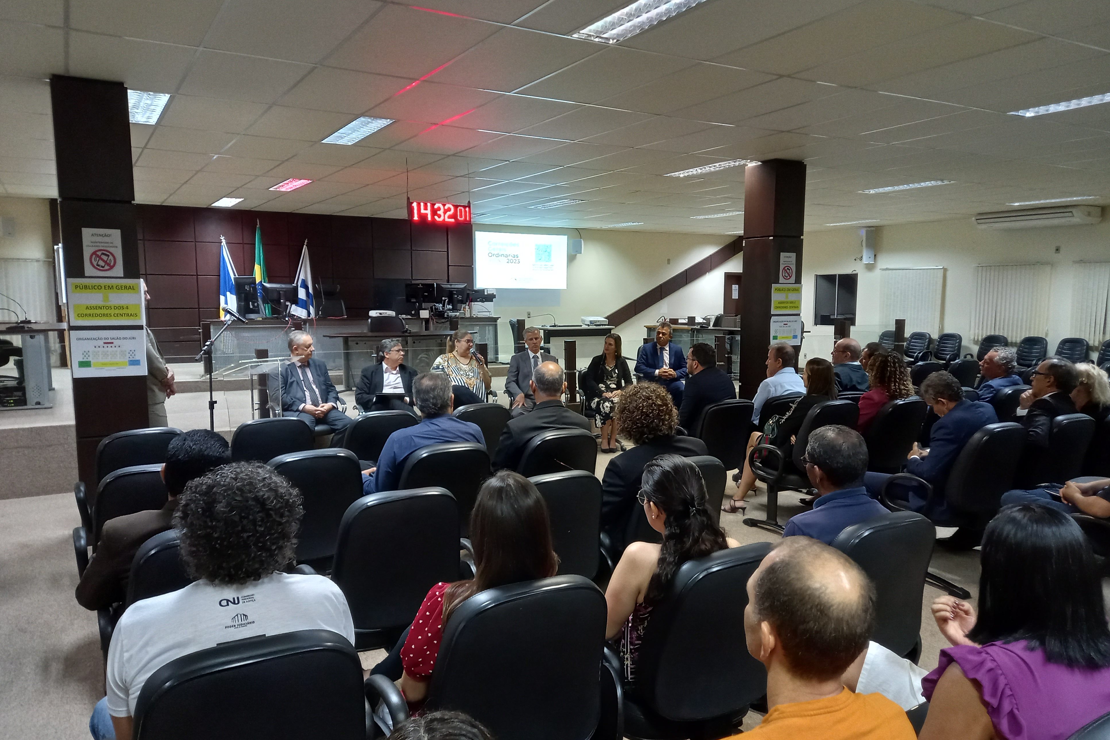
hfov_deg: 67.4
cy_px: 407
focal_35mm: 27
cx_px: 557
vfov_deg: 47.9
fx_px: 832
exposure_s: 1/24
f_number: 2
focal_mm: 4.6
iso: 320
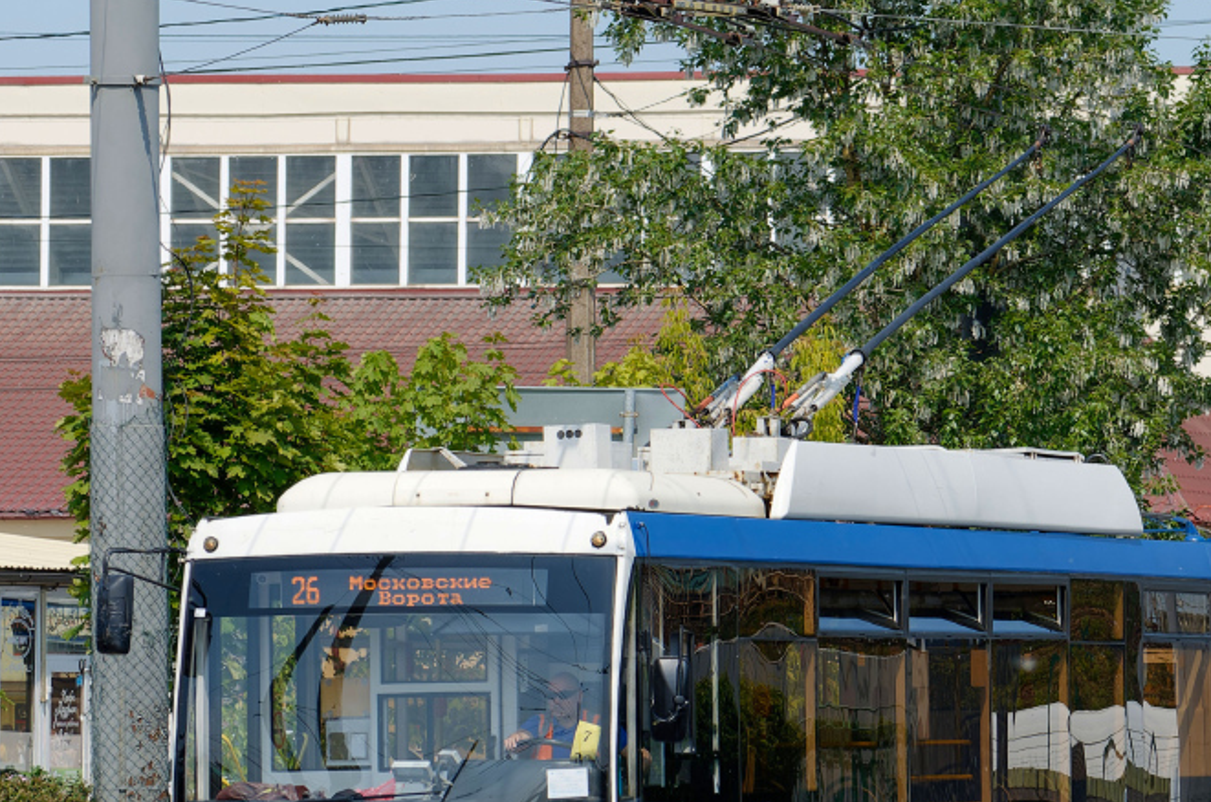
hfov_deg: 8.5
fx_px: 8125
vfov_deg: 5.7
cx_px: 874
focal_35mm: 242
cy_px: 473
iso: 100
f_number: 8
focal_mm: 82
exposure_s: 1/400
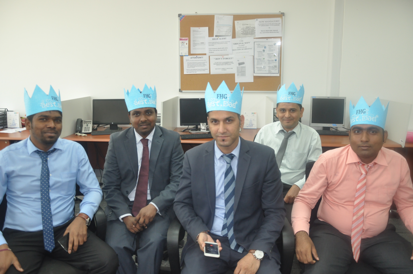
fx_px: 309
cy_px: 137
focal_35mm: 27
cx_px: 206
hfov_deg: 67.4
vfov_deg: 47.8
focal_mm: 18
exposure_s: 1/30
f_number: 4
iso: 800
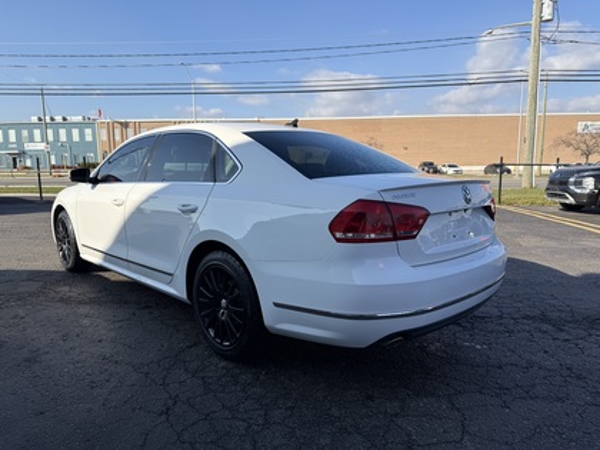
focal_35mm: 24
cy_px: 225
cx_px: 300
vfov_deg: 56.8
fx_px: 416
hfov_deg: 71.6
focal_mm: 6.76
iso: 80
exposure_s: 1/3759
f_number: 1.78
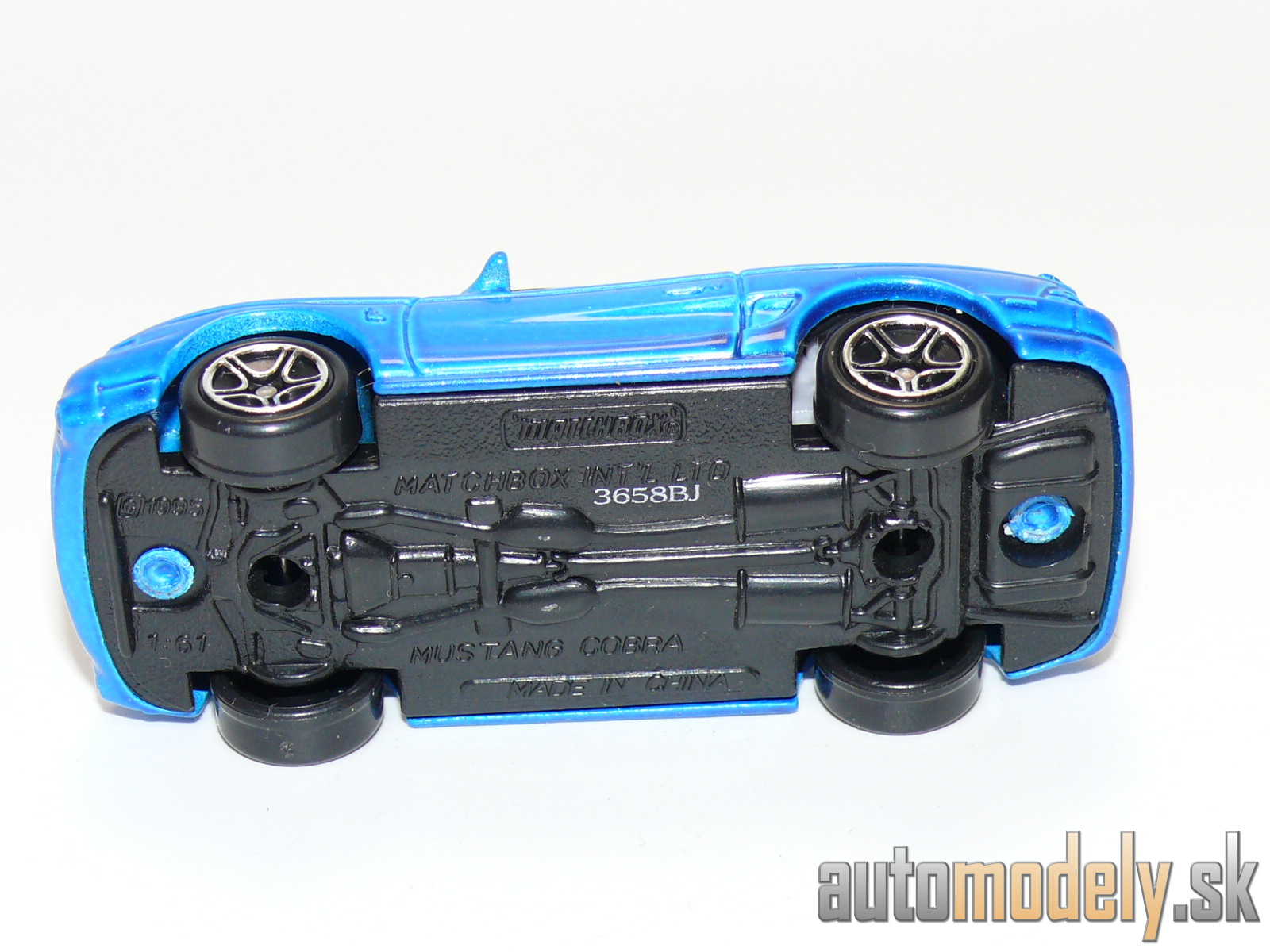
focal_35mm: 103
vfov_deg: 14.4
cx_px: 635
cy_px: 476
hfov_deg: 19.1
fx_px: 3779
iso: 100
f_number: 4
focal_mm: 13.5
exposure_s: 1/30
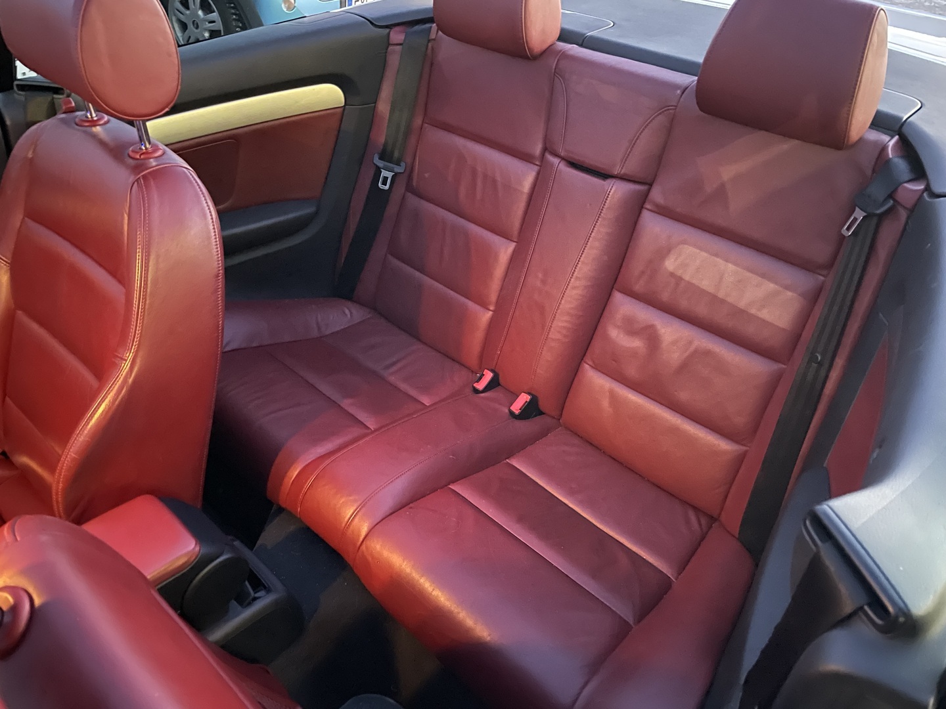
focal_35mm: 26
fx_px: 711
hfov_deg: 67.3
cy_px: 354
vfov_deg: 53.1
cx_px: 473
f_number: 1.6
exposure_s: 1/15
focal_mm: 4.2
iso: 2000
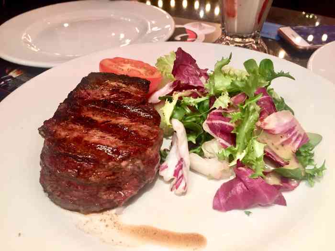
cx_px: 168
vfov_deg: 48.2
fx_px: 281
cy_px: 126
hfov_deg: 61.7
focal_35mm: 29
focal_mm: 4.15
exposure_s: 1/33
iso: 160
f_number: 2.2
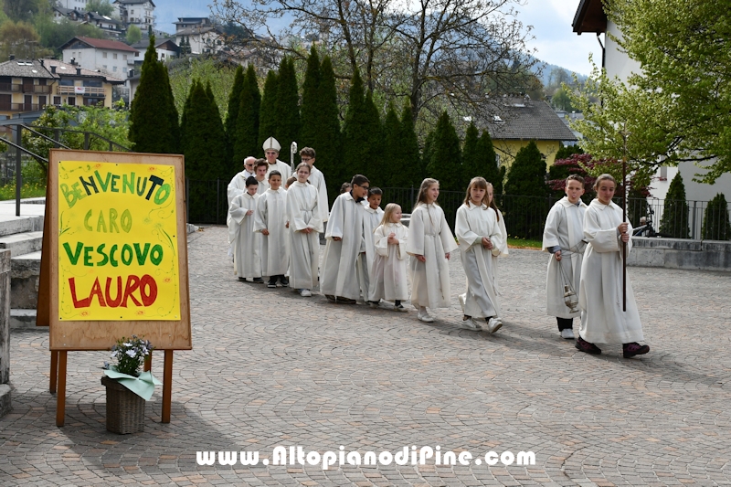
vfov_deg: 34.2
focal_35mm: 39
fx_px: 792
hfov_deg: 49.6
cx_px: 366
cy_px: 244
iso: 100
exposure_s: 1/320
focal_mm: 26
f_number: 9
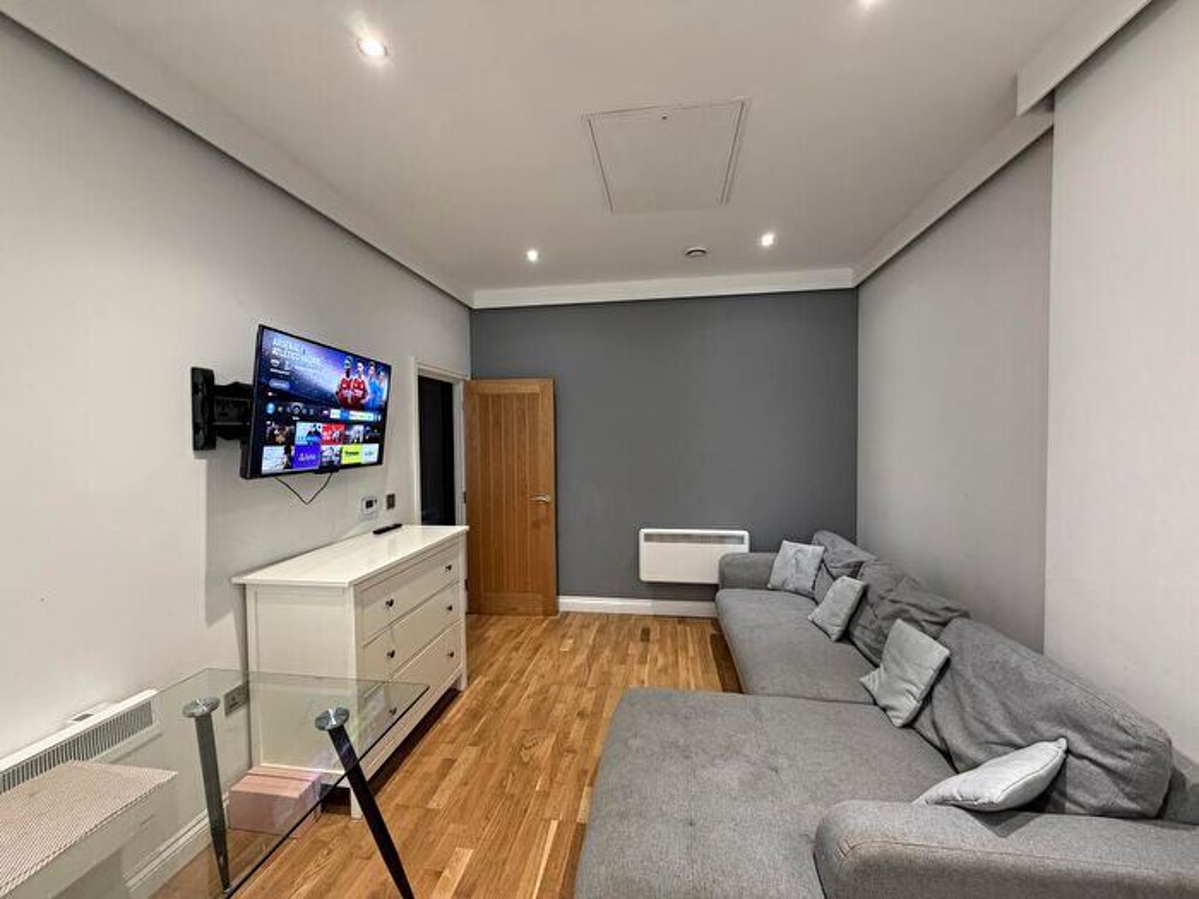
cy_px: 450
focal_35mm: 14
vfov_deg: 85.7
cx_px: 600
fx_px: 485
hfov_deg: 102.1
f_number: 2.2
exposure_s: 1/50
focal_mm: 2.22
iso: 320
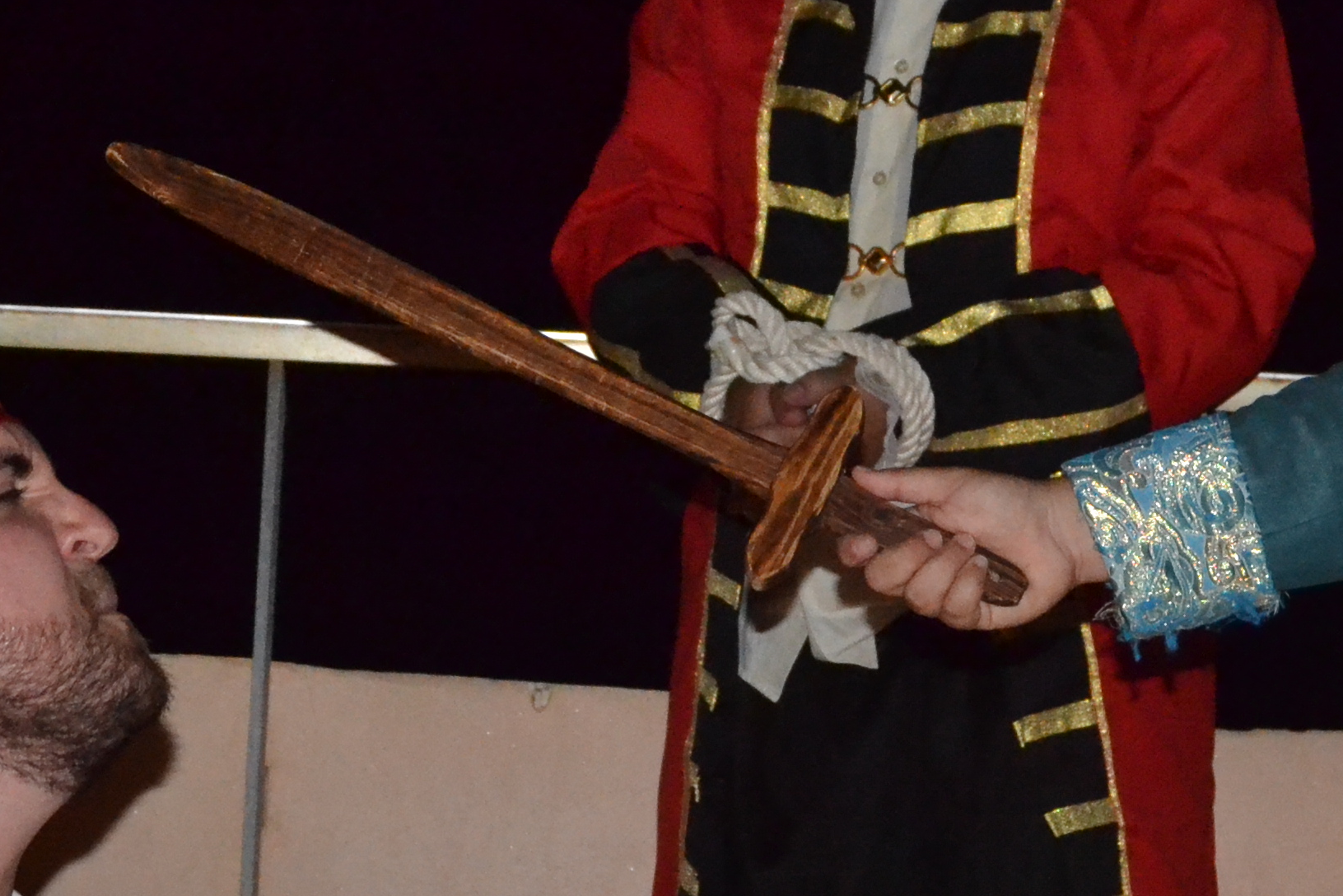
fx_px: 6007
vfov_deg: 8.5
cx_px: 730
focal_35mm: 161
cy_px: 364
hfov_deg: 12.8
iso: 3200
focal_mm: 38
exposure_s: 1/60
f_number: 4.8
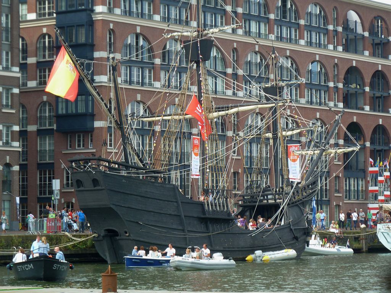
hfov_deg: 14.4
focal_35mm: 137
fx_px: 1547
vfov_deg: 10.8
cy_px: 146
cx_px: 196
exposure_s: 1/125
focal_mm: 22.5
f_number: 4.5
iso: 80
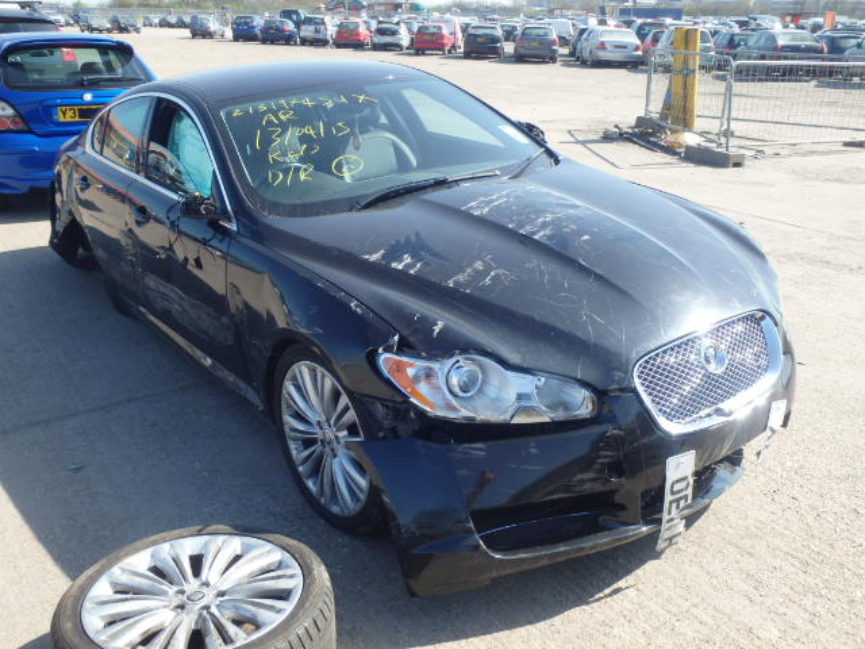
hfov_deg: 54.0
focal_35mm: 34
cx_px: 432
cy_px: 324
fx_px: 850
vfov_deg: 41.8
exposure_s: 1/500
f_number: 4.4
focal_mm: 6.1
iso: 200
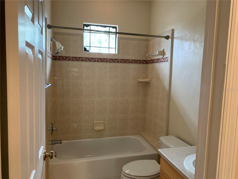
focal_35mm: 26
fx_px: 179
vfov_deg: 53.1
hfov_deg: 67.3
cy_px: 90
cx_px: 119
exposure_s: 1/60
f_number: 1.8
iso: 160
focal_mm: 4.25
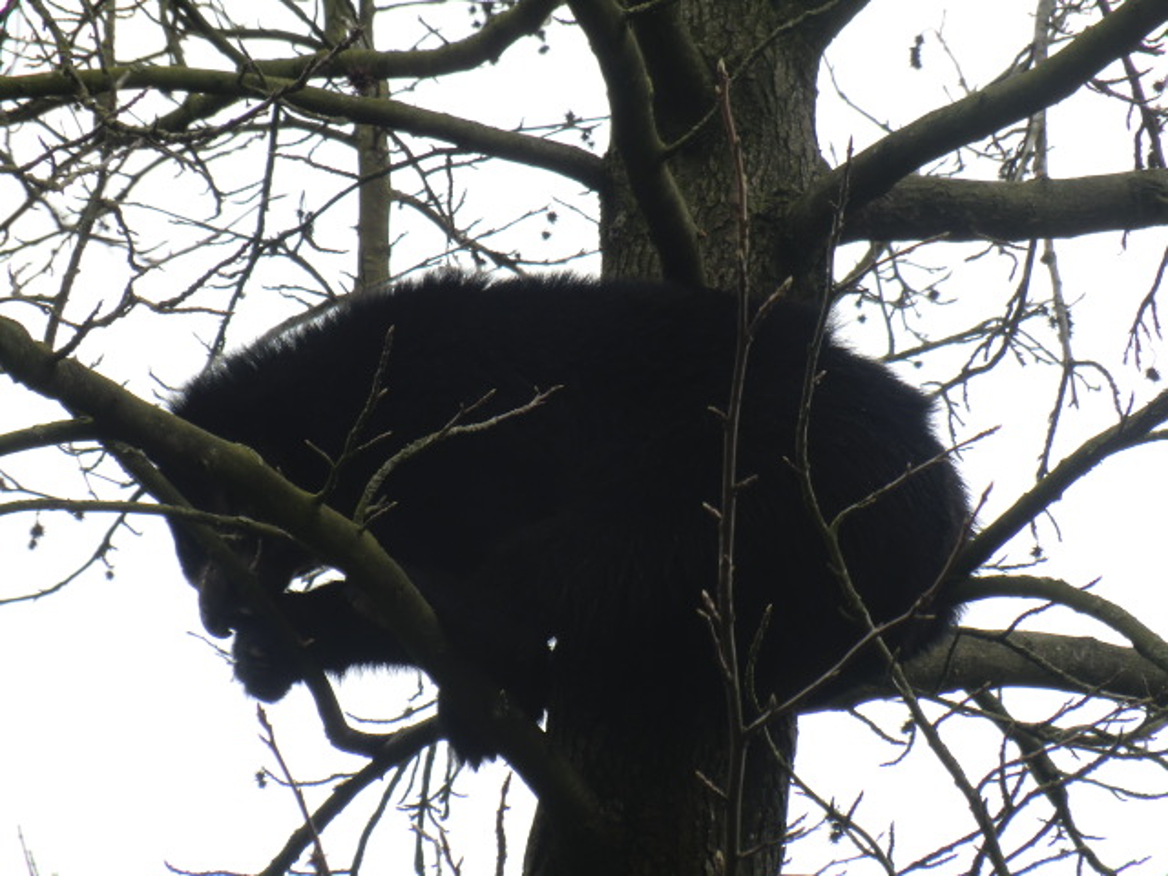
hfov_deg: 9.9
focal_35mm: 199
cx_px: 584
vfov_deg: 7.5
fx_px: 6715
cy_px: 438
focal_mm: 35.7
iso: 80
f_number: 5.2
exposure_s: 1/200
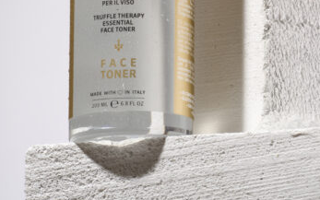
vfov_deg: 4.1
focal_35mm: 316
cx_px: 345
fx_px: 2756
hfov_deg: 6.6
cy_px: -94
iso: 64
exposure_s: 1/160
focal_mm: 105
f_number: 29
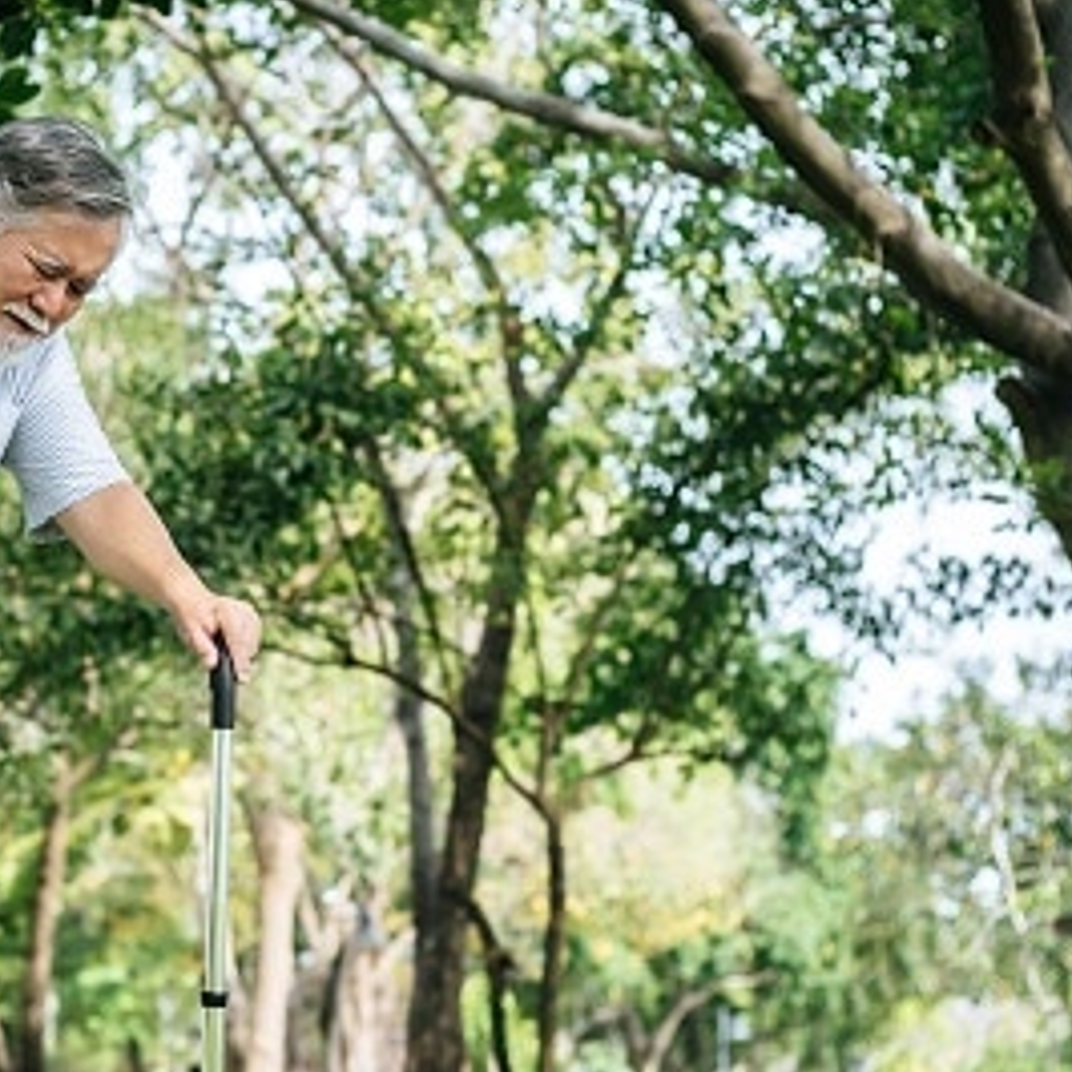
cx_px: 246
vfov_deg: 18.1
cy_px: 621
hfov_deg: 18.0
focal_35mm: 96
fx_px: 3364
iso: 100
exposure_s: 1/400
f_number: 2.8
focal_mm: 50
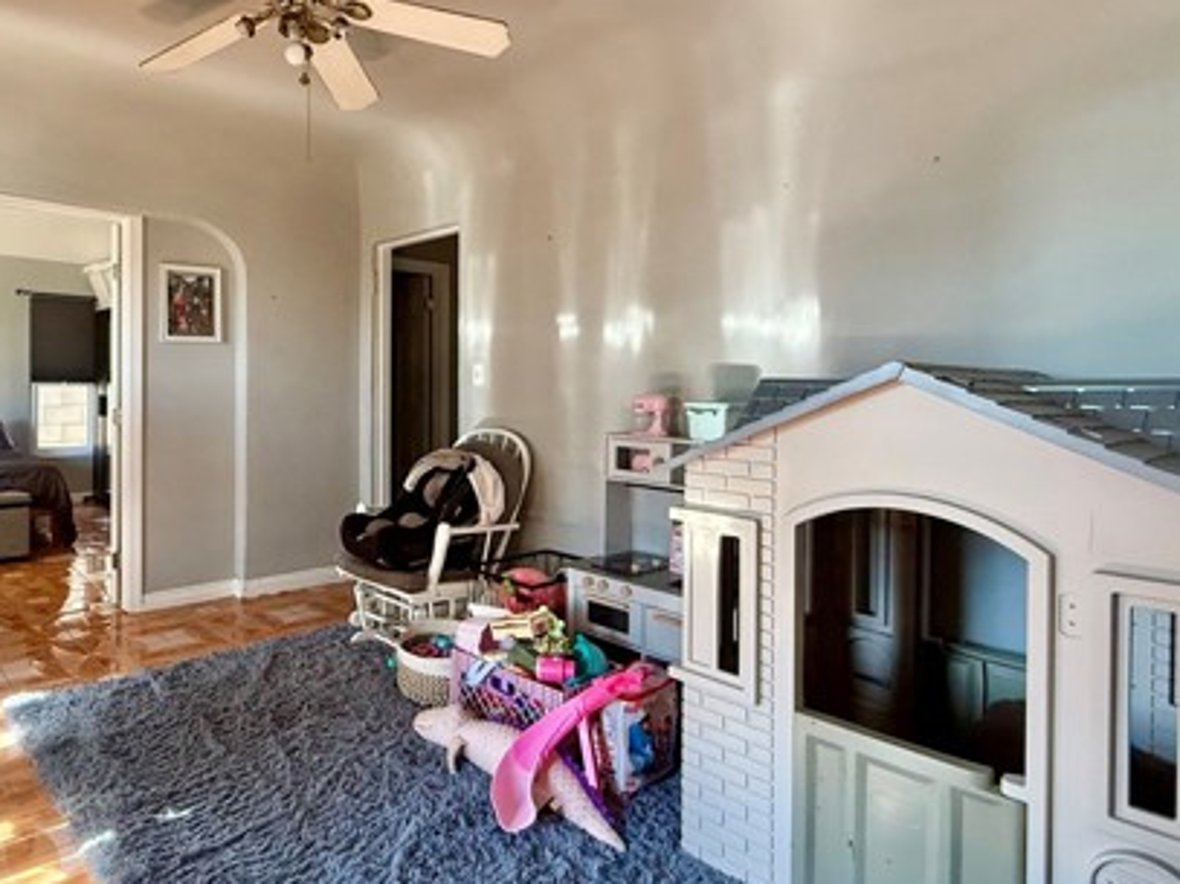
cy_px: 388
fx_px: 750
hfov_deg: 74.4
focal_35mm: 22
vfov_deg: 60.9
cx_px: 409
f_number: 2.2
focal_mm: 2.22
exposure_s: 1/92
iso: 400
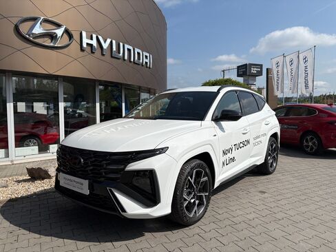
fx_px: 252
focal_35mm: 26
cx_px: 168
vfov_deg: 53.1
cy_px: 126
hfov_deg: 67.3
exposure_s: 1/7813
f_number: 1.6
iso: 50
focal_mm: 5.96
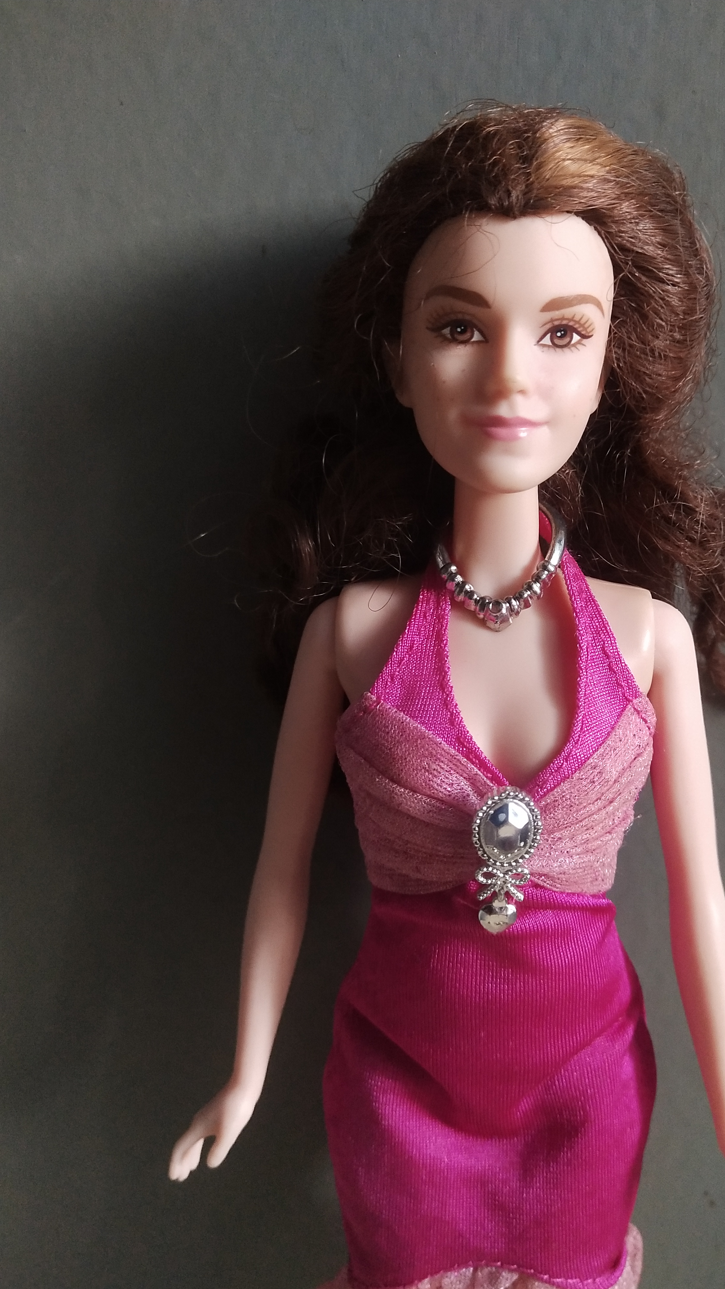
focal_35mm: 33
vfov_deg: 59.5
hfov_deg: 35.3
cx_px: 483
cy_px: 650
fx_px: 1128
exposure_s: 1/50
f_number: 1.8
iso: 469
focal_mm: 3.95
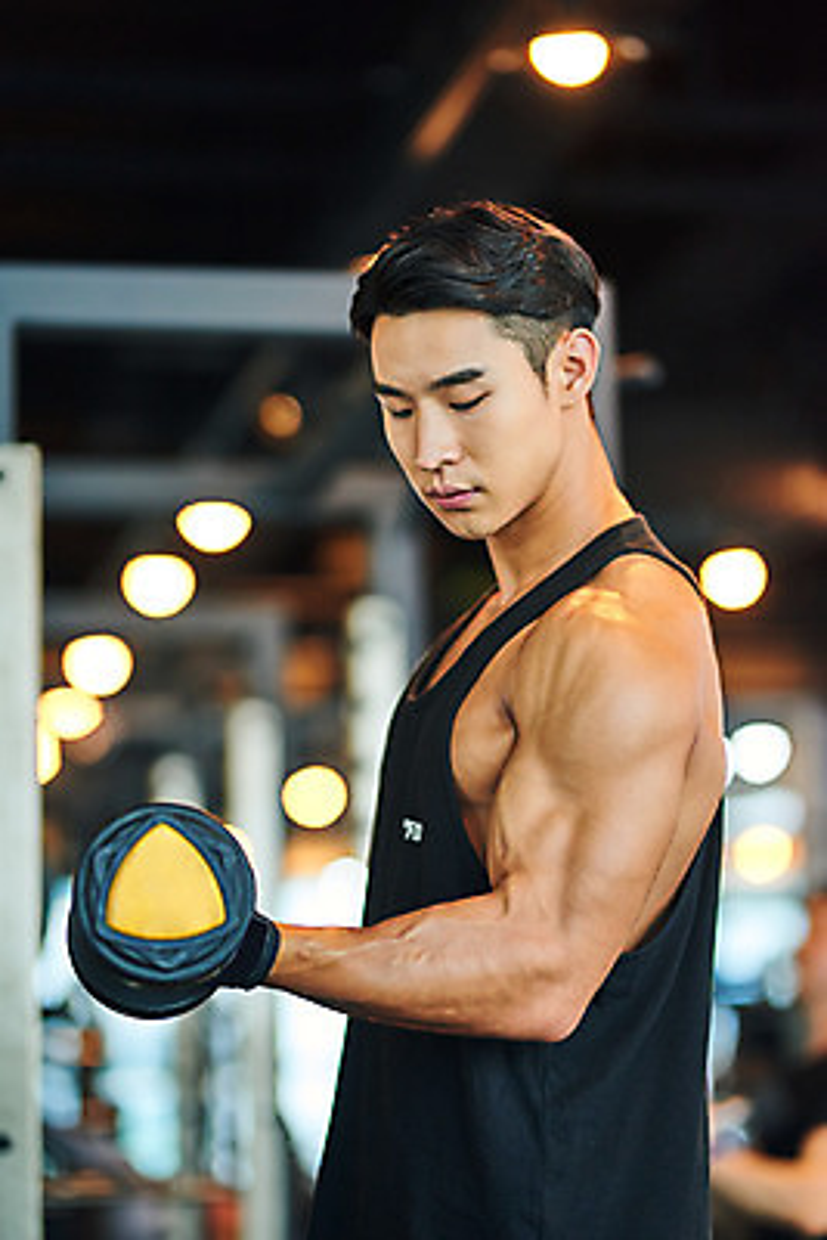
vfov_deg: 23.9
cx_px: 414
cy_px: 620
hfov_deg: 16.1
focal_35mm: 85
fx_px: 2926
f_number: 1.6
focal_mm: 85
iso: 800
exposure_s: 1/640
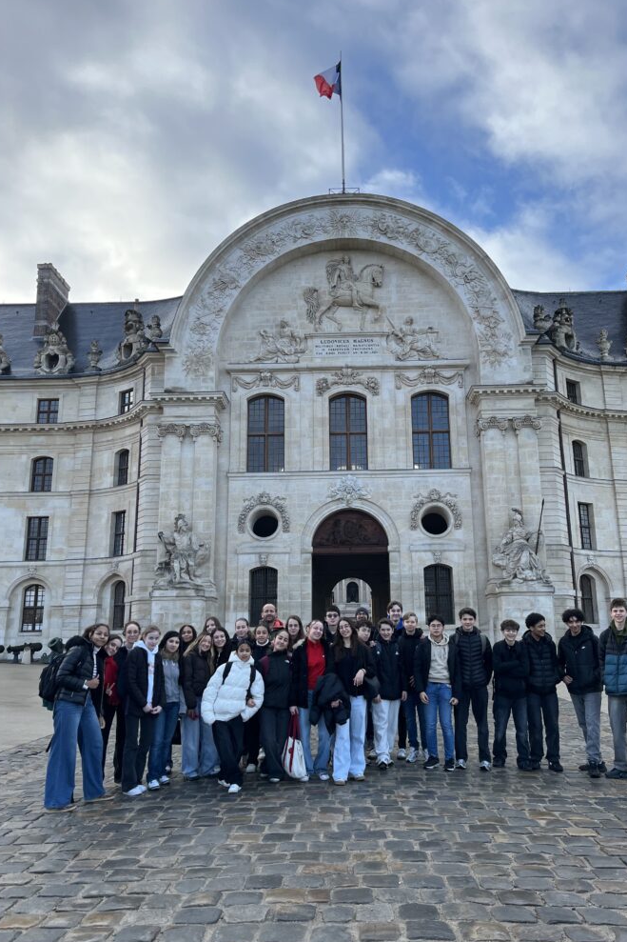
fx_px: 732
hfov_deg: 46.3
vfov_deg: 65.5
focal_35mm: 28
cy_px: 477
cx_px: 342
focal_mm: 5.1
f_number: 1.6
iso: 50
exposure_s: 1/1086
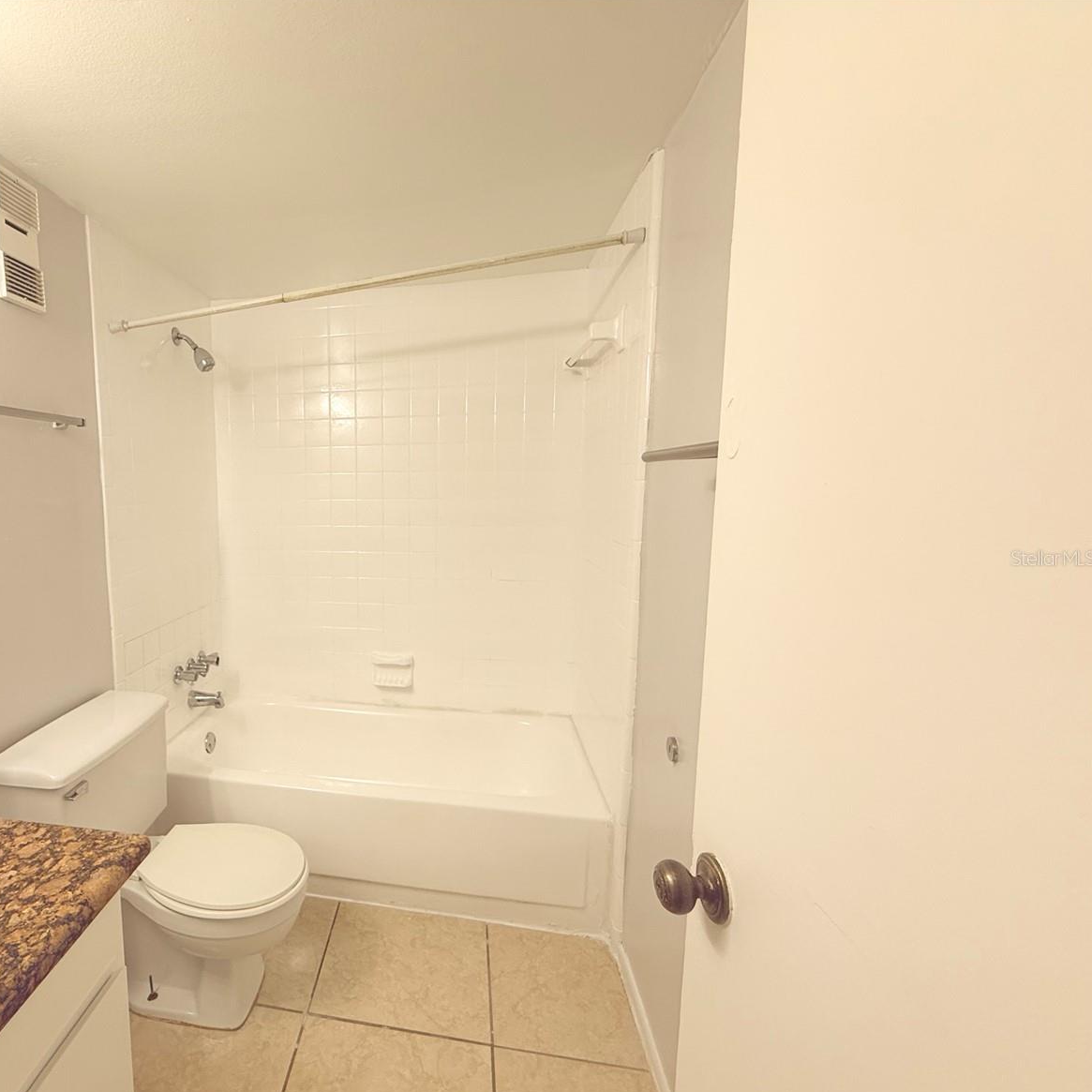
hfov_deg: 80.7
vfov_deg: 84.0
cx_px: 350
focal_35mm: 17
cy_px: 558
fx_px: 607
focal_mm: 2.22
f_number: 2.2
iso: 125
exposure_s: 1/120
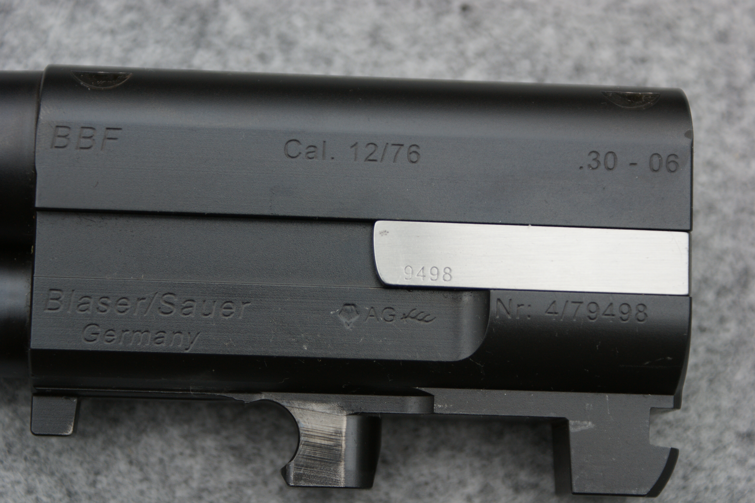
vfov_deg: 13.0
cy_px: 252
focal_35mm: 105
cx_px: 378
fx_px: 2201
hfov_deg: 19.5
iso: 125
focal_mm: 70
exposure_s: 1/125
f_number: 5.6
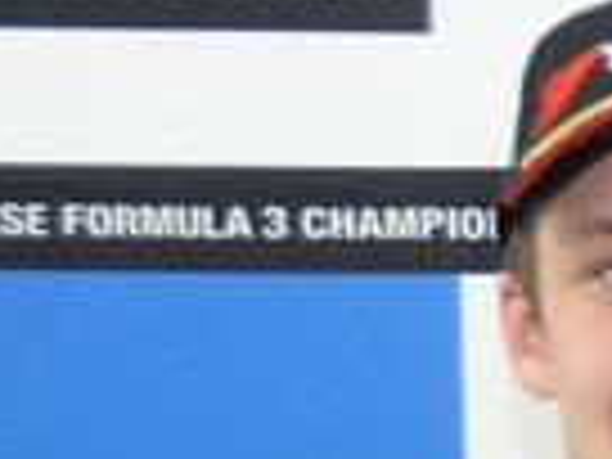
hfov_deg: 8.6
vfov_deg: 7.1
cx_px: 1602
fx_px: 3589
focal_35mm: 203
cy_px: 882
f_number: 4
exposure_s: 1/60
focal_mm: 40
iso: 800
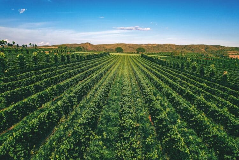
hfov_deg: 78.6
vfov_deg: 57.2
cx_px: 120
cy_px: 80
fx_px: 146
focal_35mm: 22
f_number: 2.8
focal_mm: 8.38
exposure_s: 1/25
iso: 100
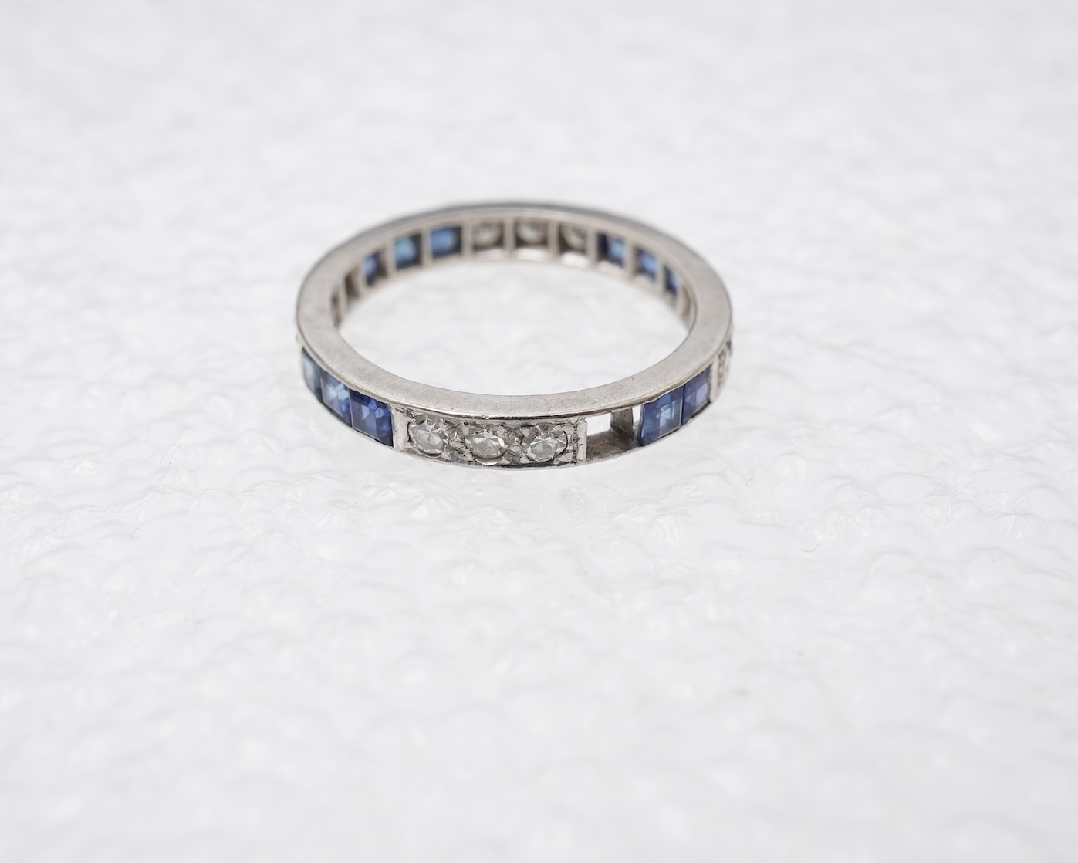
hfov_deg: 36.6
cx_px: 520
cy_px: 430
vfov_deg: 29.7
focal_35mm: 51
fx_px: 1627
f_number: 18
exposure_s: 1/125
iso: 400
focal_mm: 30
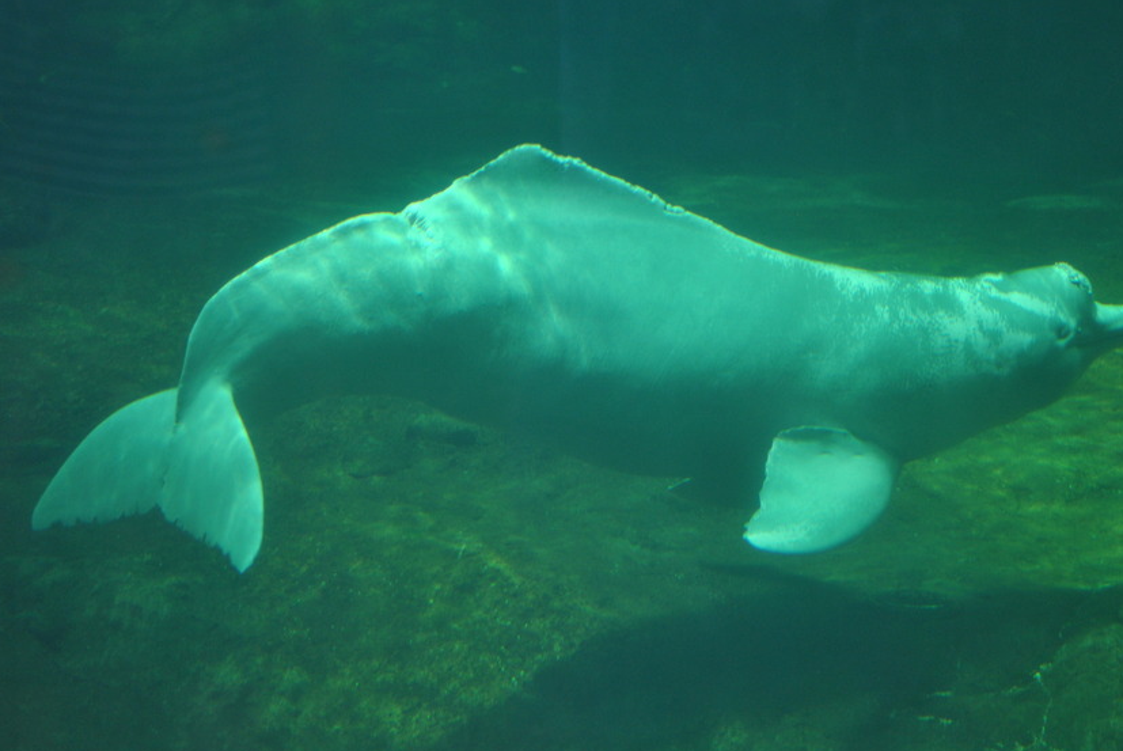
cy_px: 409
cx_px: 652
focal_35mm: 130
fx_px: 4059
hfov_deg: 15.7
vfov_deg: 10.6
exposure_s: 1/160
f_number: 4
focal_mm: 70
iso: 200
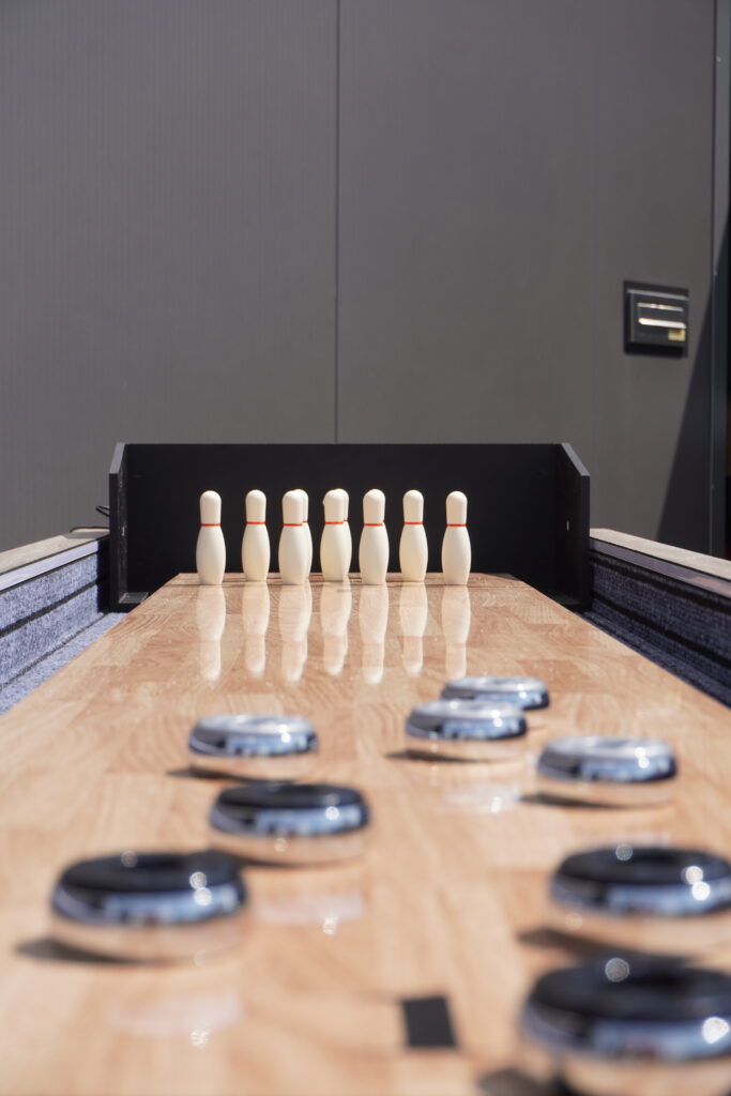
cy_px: 548
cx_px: 366
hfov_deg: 18.2
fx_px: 2283
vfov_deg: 27.0
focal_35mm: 75
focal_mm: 50
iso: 100
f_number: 8
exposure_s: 1/320
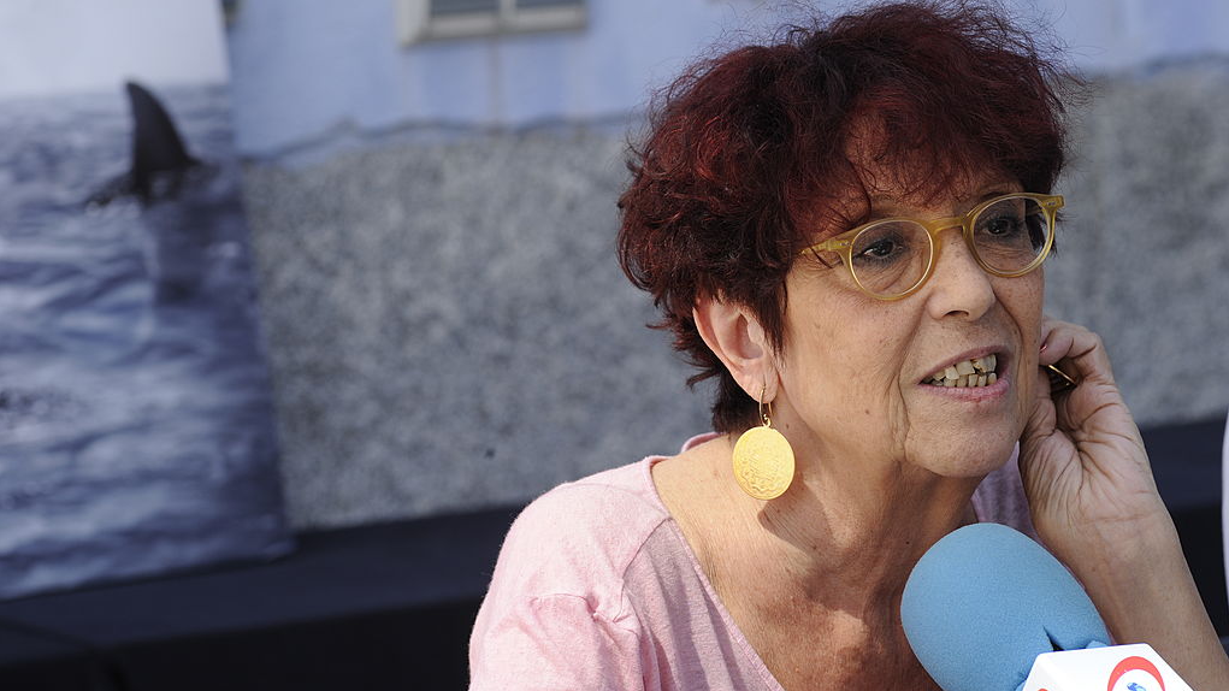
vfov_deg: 6.4
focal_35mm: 189
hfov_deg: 11.4
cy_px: 284
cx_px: 614
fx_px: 6158
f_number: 10
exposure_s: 1/250
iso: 400
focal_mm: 180
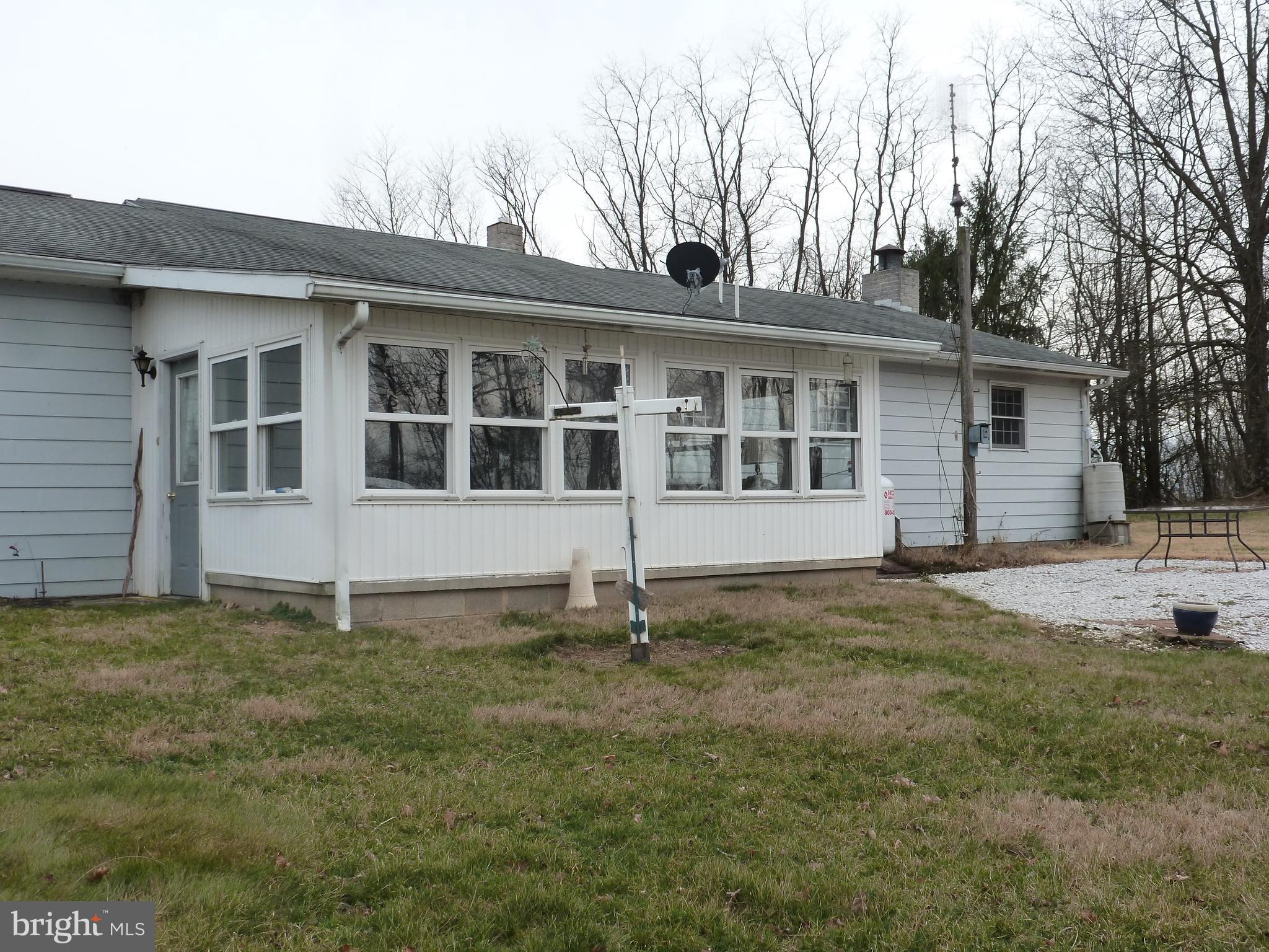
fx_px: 1320
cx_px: 634
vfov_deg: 39.7
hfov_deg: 51.4
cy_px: 476
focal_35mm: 36
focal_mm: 6.4
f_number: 4
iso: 160
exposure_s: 1/400
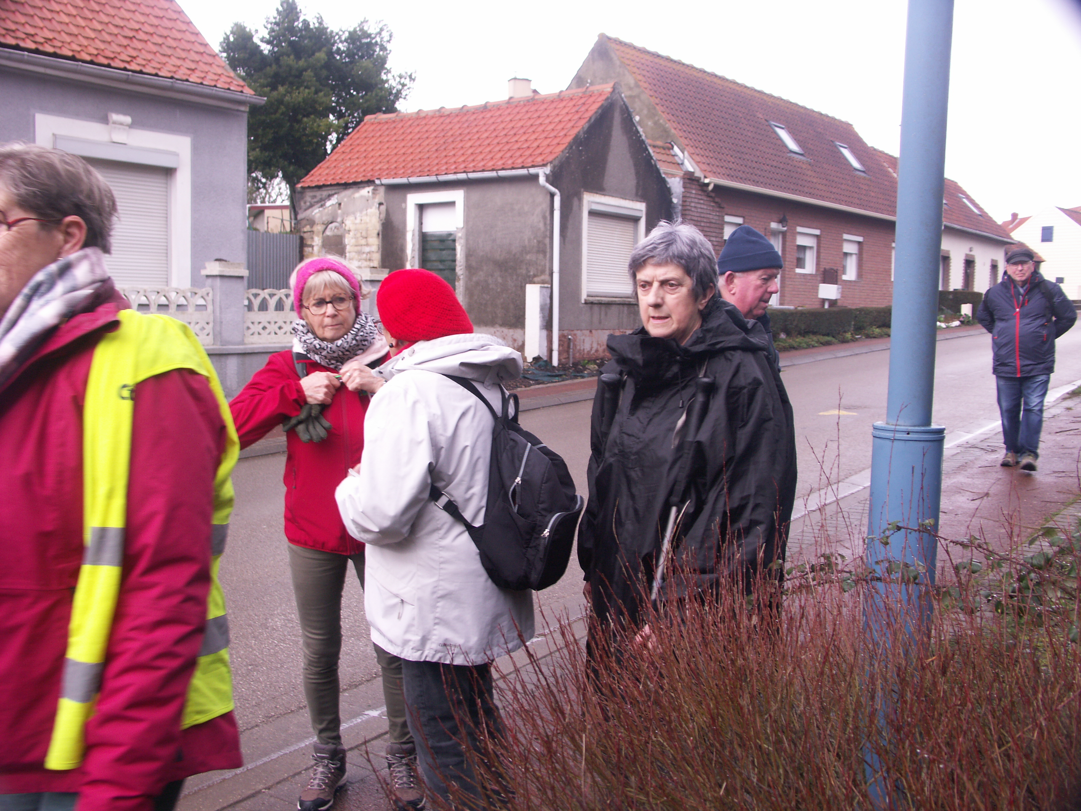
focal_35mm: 32
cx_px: 540
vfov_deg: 44.2
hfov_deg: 56.8
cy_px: 406
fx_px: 999
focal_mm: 8.24
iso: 64
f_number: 3.2
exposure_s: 1/60
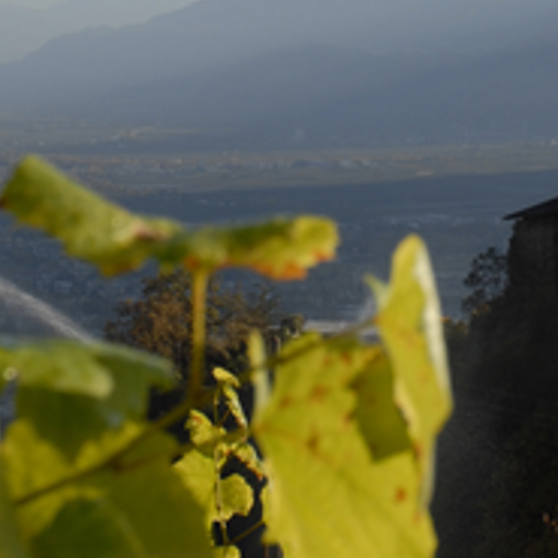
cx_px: 579
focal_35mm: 129
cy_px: 83
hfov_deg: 13.3
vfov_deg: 13.5
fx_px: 2347
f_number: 6.3
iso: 100
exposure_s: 1/200
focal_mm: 25
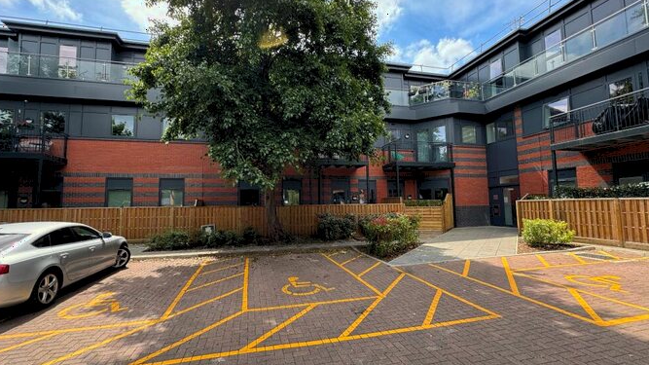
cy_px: 185
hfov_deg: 99.3
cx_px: 312
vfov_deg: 67.1
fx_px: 275
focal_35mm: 16
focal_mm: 2.22
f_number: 2.2
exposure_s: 1/236
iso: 40
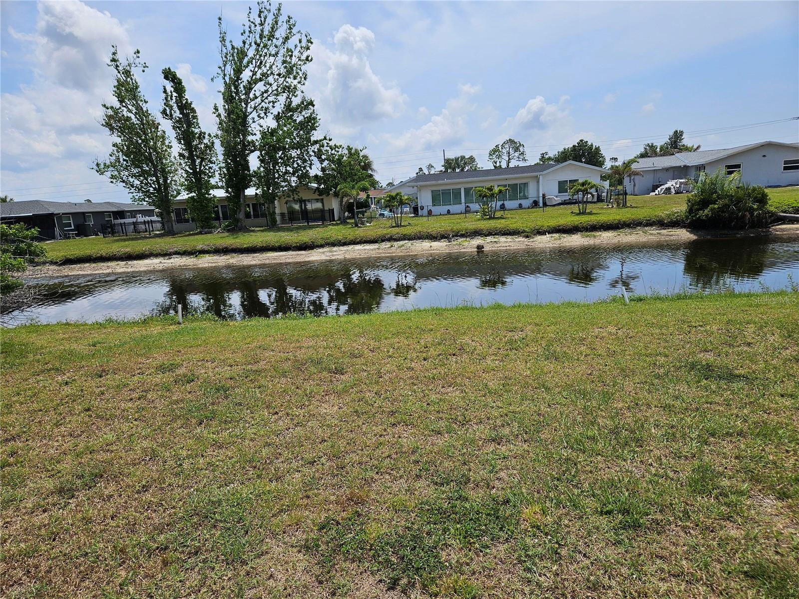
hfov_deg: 73.9
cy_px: 300
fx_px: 531
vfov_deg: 58.9
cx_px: 400
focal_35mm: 23
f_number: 1.8
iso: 25
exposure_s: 1/3707
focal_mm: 5.4
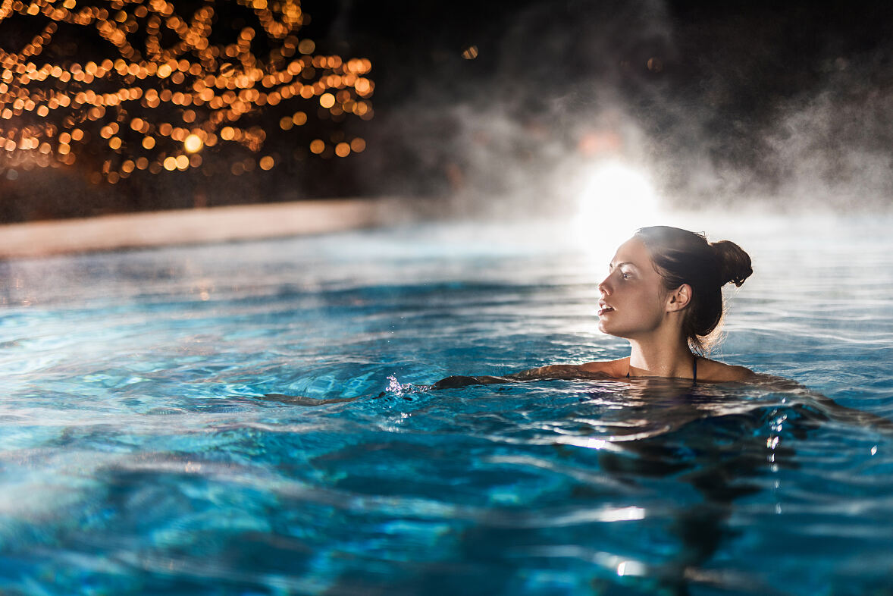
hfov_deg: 39.6
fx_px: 1241
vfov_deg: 27.0
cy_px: 298
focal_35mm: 50
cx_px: 446
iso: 200
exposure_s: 1/125
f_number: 1.4
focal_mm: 50
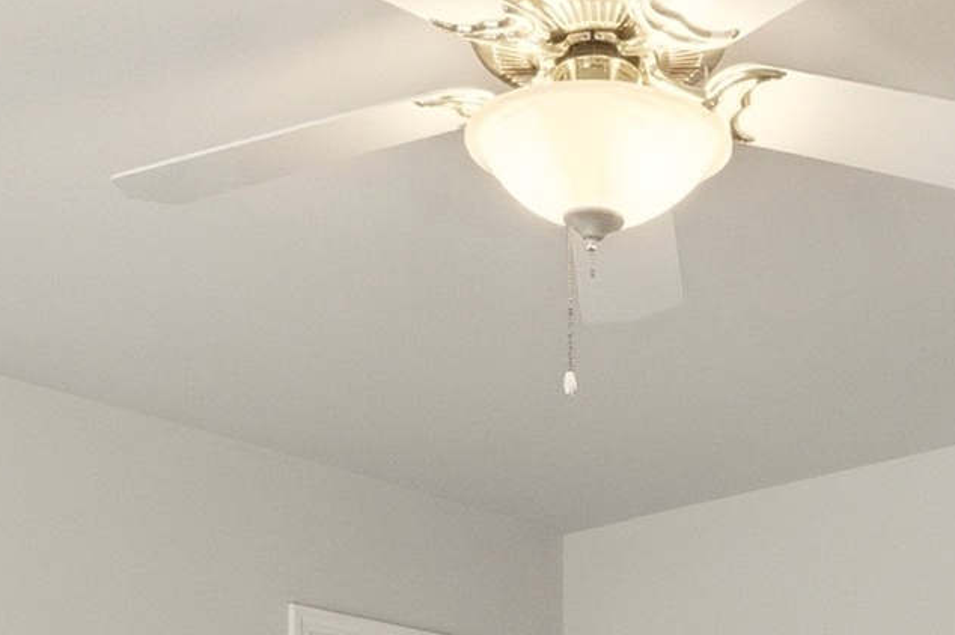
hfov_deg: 28.3
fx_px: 1882
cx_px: 622
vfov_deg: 16.9
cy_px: 1019
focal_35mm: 71
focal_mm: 10
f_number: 9
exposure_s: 1/250
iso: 400
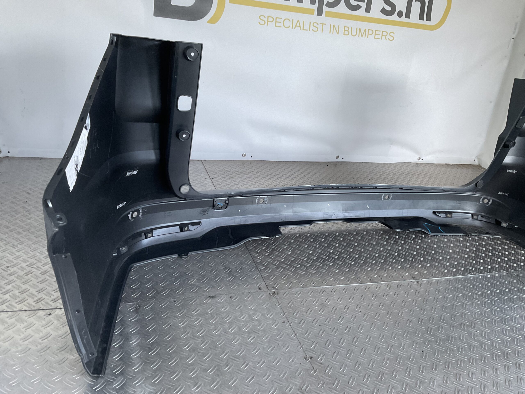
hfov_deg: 61.7
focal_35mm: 29
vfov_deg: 48.2
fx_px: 440
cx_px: 262
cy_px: 197
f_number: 1.8
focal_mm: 3
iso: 80
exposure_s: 1/60
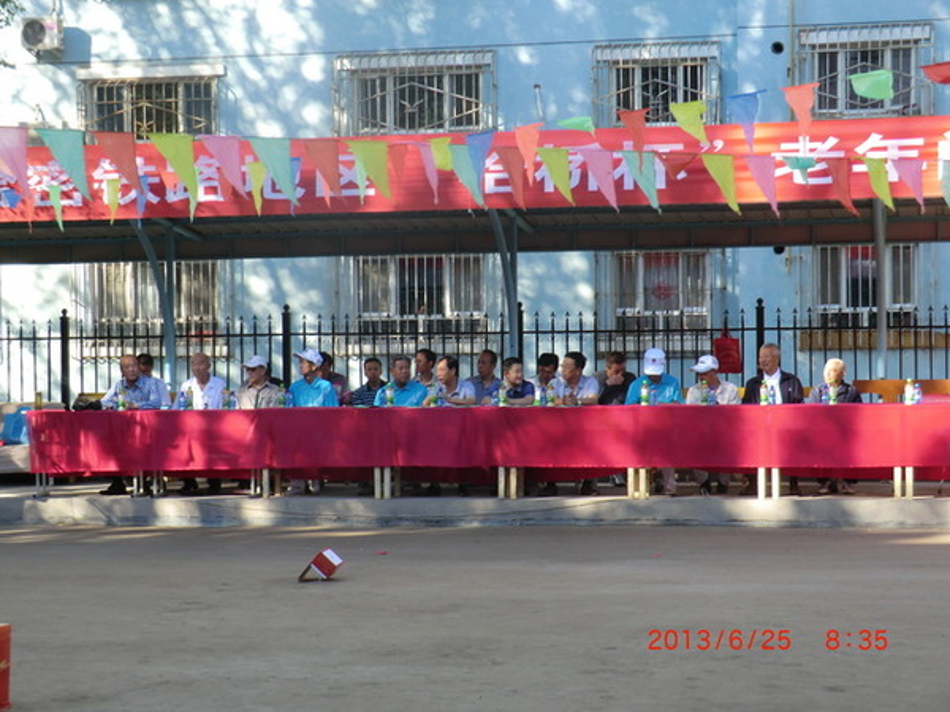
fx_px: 2086
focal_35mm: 76
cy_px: 356
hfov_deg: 25.7
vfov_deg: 19.4
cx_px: 475
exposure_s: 1/80
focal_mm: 13.6
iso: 80
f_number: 4.6
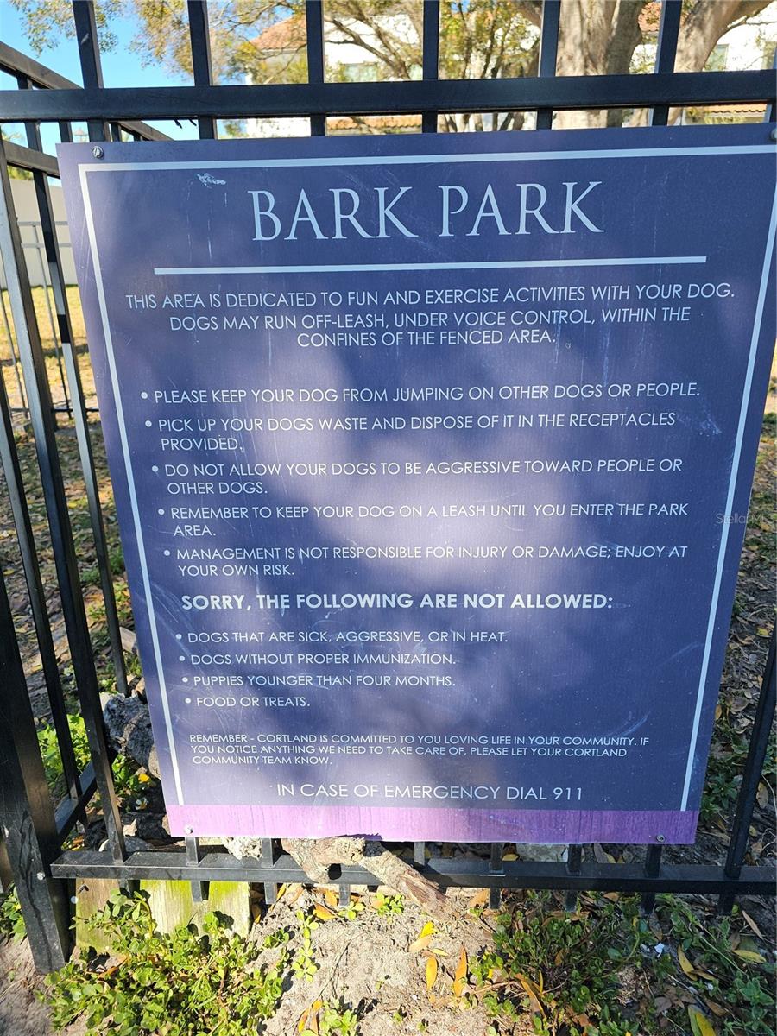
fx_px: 688
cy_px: 518
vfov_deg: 73.9
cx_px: 388
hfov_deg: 58.9
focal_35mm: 23
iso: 16
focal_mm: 6.3
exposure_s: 1/251
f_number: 1.7
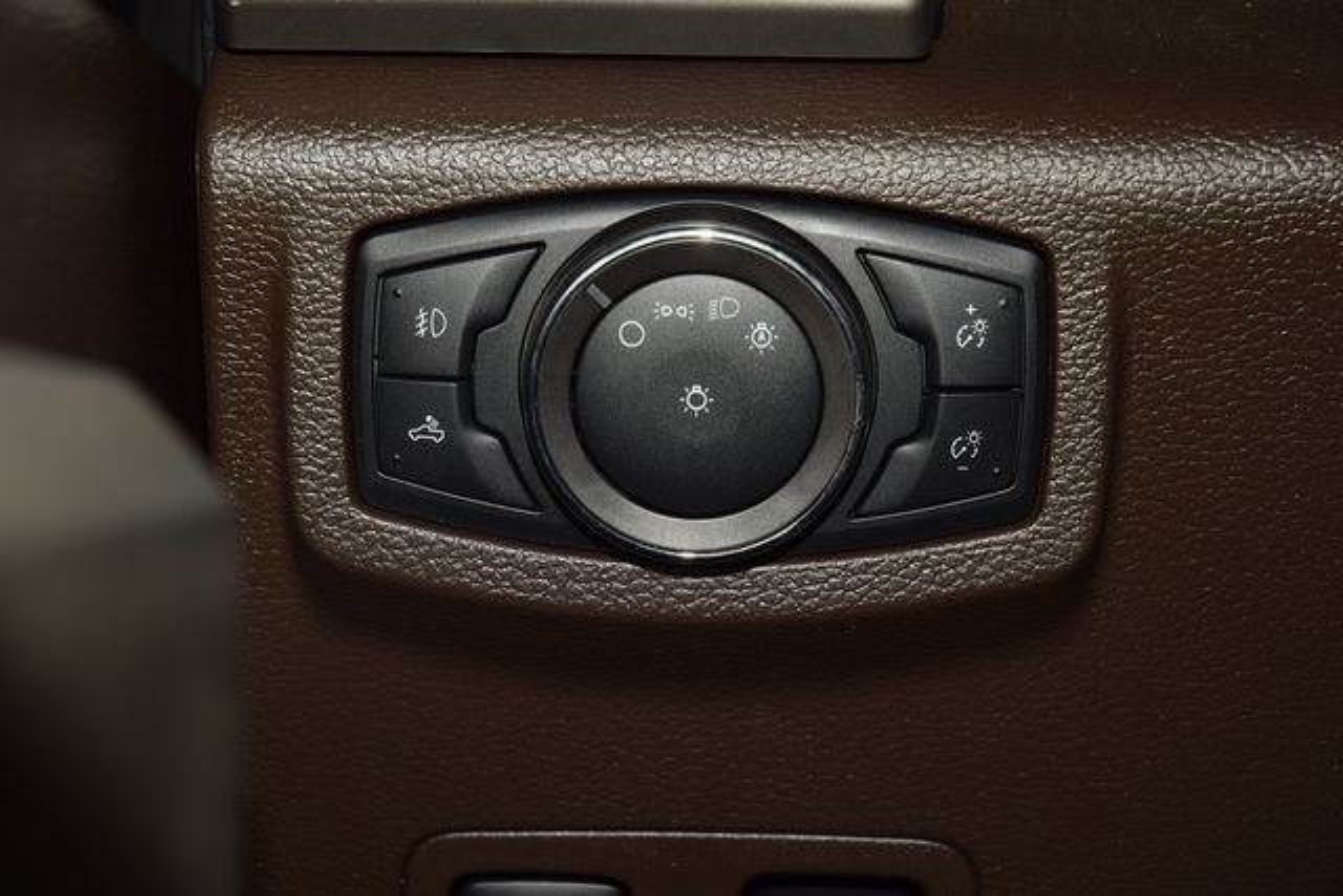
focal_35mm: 105
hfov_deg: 19.5
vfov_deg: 13.0
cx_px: 672
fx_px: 3918
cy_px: 448
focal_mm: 70
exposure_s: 1/125
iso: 100
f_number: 8
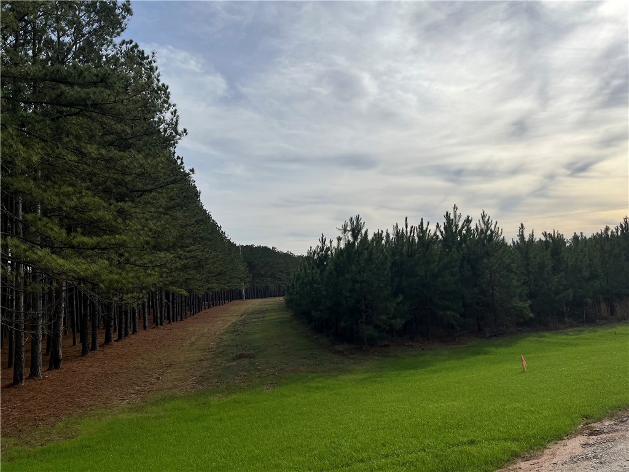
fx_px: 472
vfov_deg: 53.1
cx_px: 314
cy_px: 236
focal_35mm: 26
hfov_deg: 67.3
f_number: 1.6
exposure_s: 1/8403
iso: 50
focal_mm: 5.1
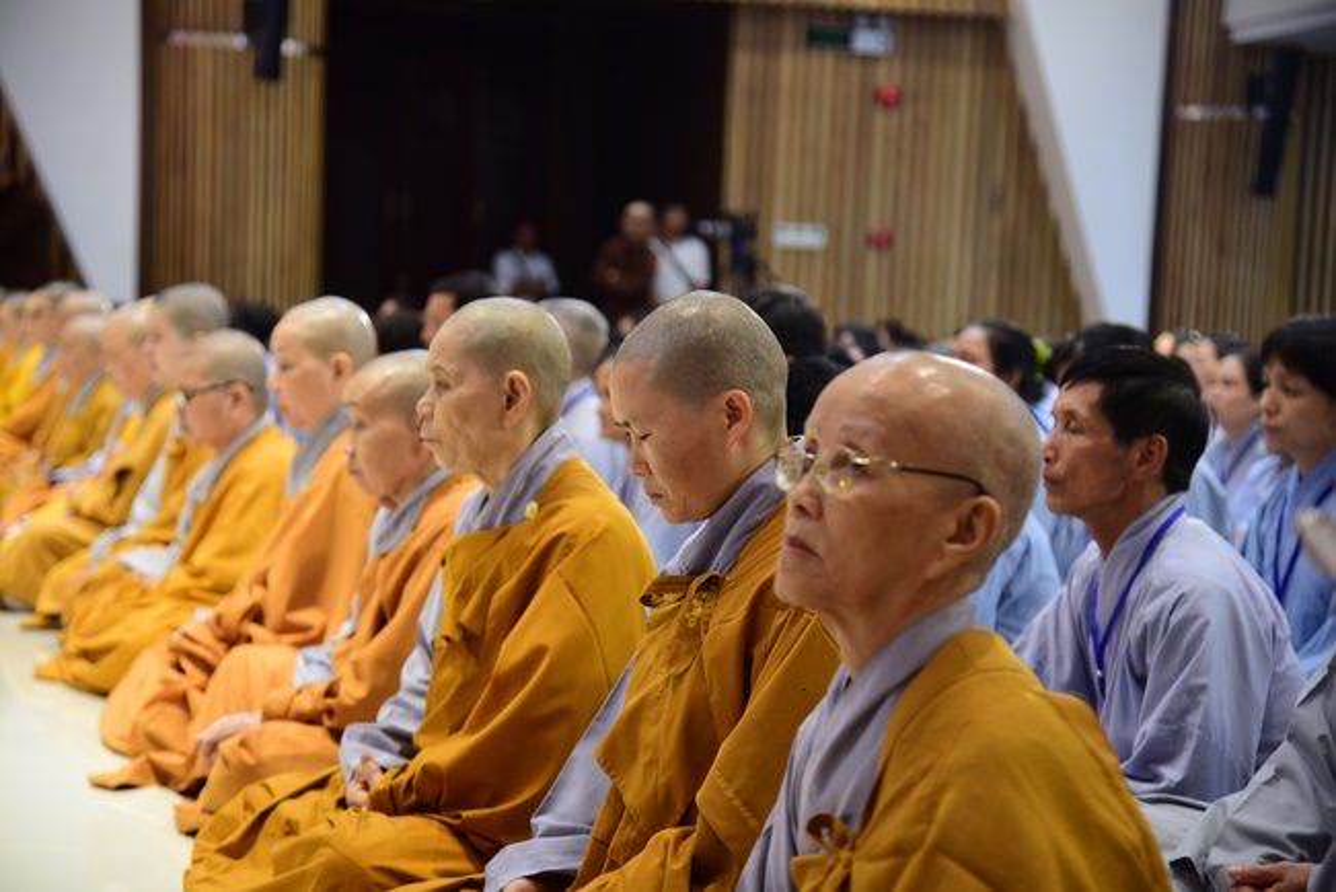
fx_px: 2784
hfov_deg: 27.0
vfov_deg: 18.2
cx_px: 668
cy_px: 446
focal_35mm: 75
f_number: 4
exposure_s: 1/40
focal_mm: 75
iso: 800
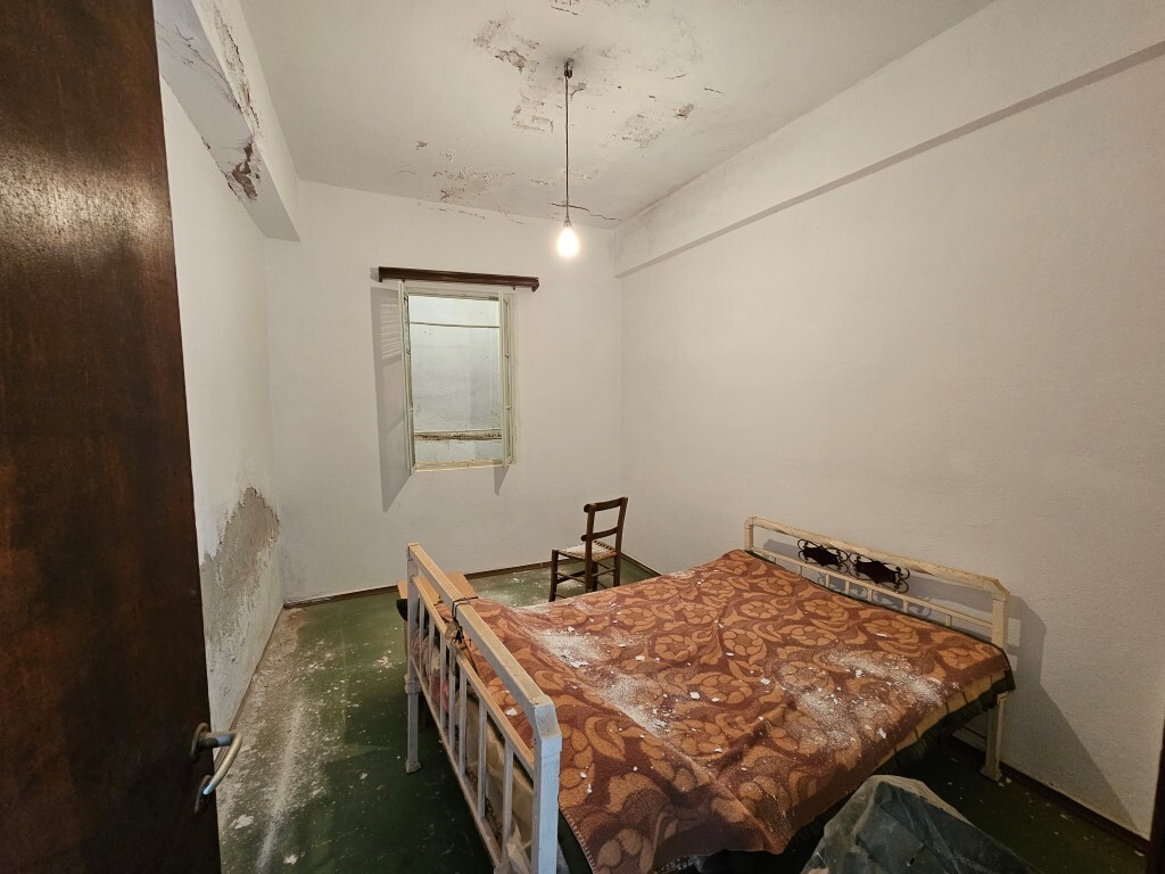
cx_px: 582
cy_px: 437
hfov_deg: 106.2
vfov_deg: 89.9
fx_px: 438
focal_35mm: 13
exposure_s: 1/33
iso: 400
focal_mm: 2.2
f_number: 2.2
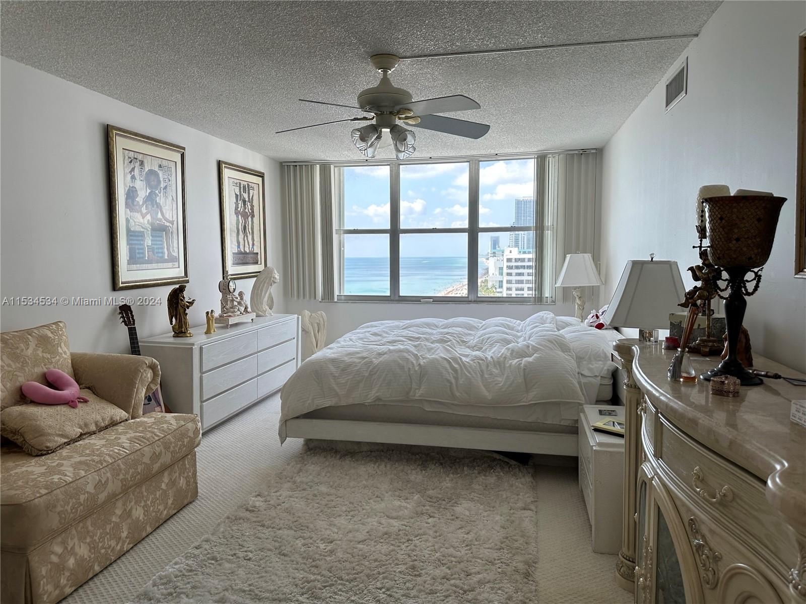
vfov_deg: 56.8
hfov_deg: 71.6
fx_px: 559
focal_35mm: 24
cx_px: 403
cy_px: 302
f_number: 1.78
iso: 80
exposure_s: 1/580
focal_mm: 6.86
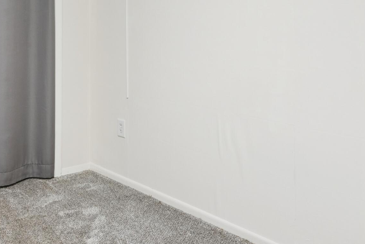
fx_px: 426
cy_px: 28
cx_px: 72
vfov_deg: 30.6
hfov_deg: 44.1
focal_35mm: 42
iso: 200
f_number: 11
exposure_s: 1/1.67
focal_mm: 16
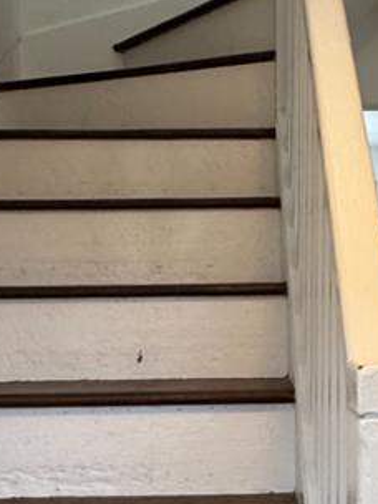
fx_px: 1005
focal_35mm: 69
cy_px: 381
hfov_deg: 21.2
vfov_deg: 27.7
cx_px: 271
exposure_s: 1/120
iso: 250
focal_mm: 2.22
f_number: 2.2
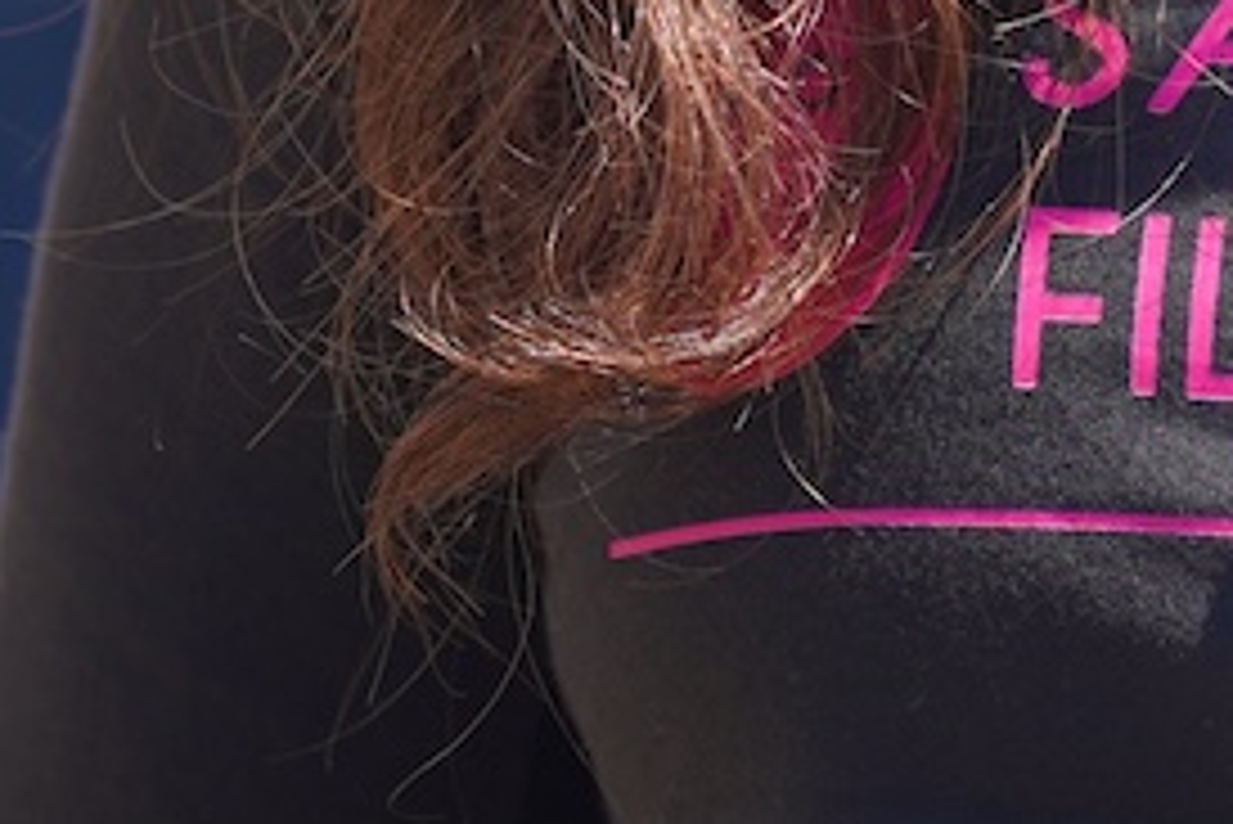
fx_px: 12507
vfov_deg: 3.7
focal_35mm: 365
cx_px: 1040
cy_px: -727
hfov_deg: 5.6
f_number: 4.5
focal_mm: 50
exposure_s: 1/400
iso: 100
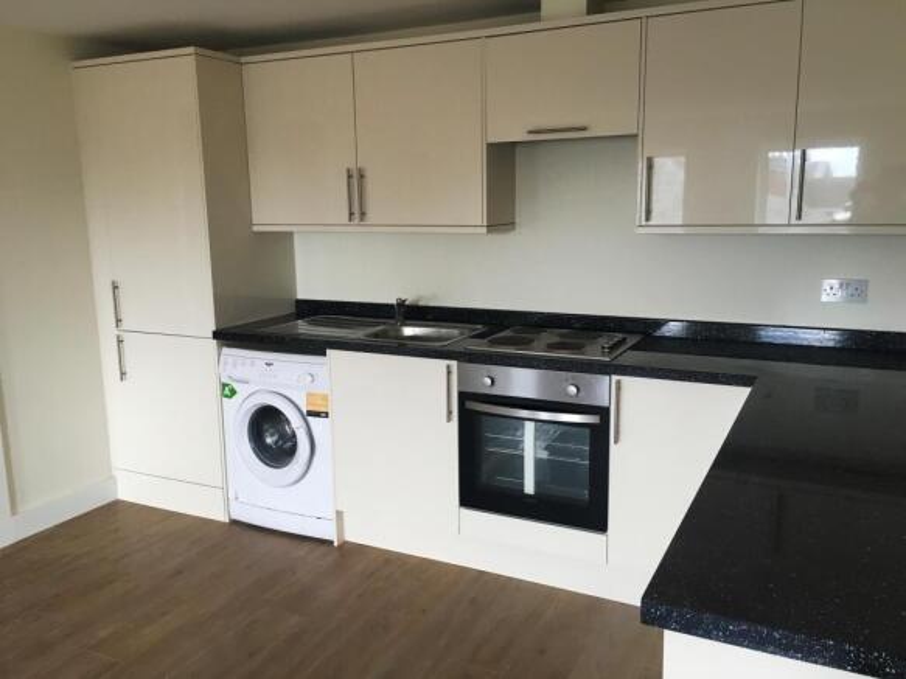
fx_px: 759
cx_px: 453
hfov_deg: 61.7
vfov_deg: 48.2
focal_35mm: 29
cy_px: 340
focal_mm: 4.15
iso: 50
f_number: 2.2
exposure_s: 1/33
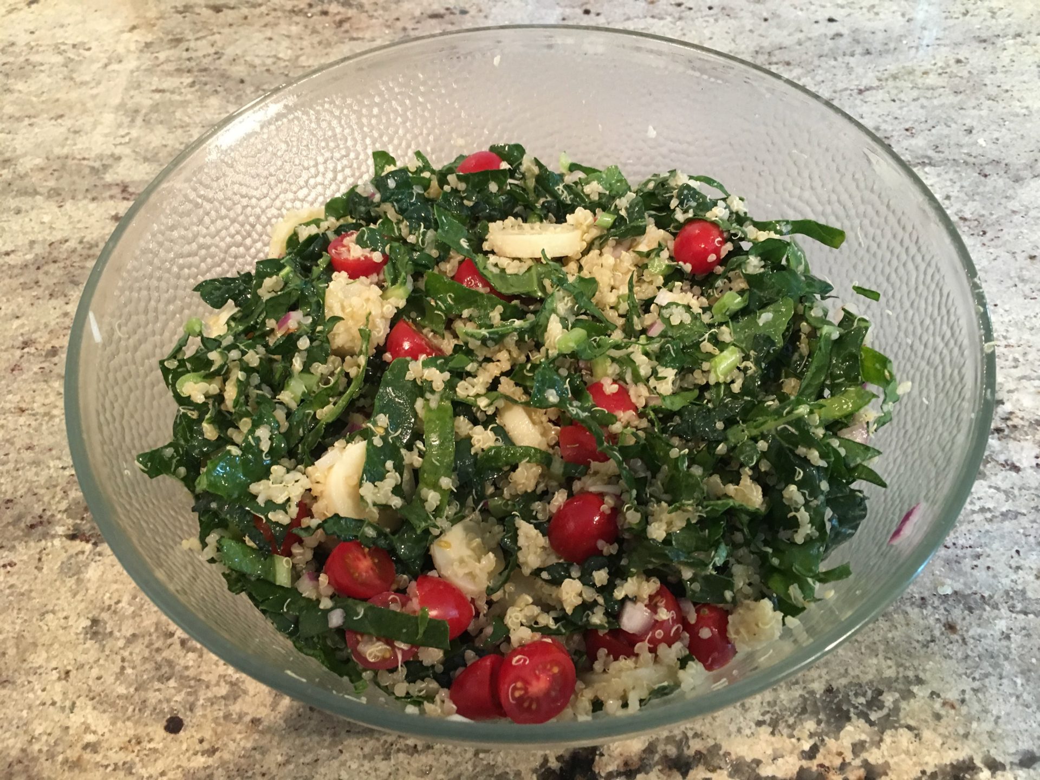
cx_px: 520
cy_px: 390
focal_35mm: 29
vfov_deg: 48.2
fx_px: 871
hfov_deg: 61.7
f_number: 2.2
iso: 200
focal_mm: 4.15
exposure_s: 1/15
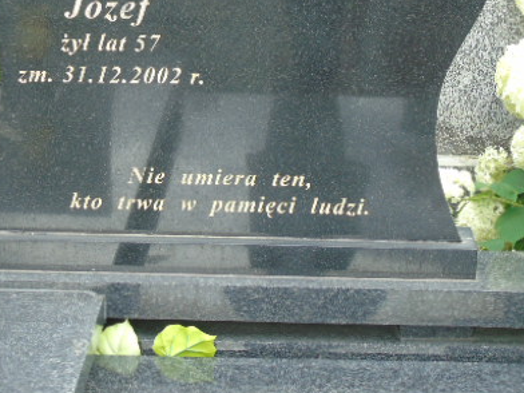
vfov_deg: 12.7
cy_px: 79
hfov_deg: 17.0
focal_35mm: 116
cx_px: 214
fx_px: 1756
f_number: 4.7
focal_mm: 13
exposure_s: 1/40
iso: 80
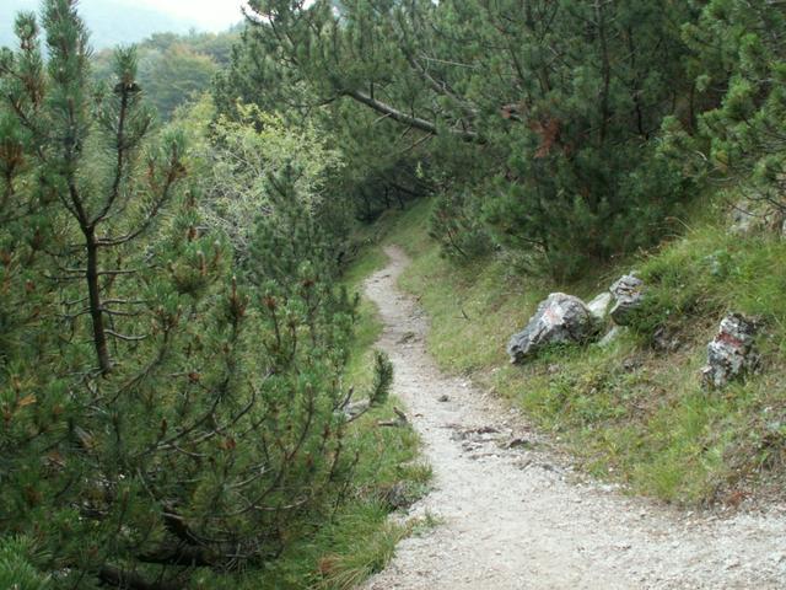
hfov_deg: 52.6
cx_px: 393
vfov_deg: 40.7
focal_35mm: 35
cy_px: 295
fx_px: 795
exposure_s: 1/40
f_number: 2.8
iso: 50
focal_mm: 5.86
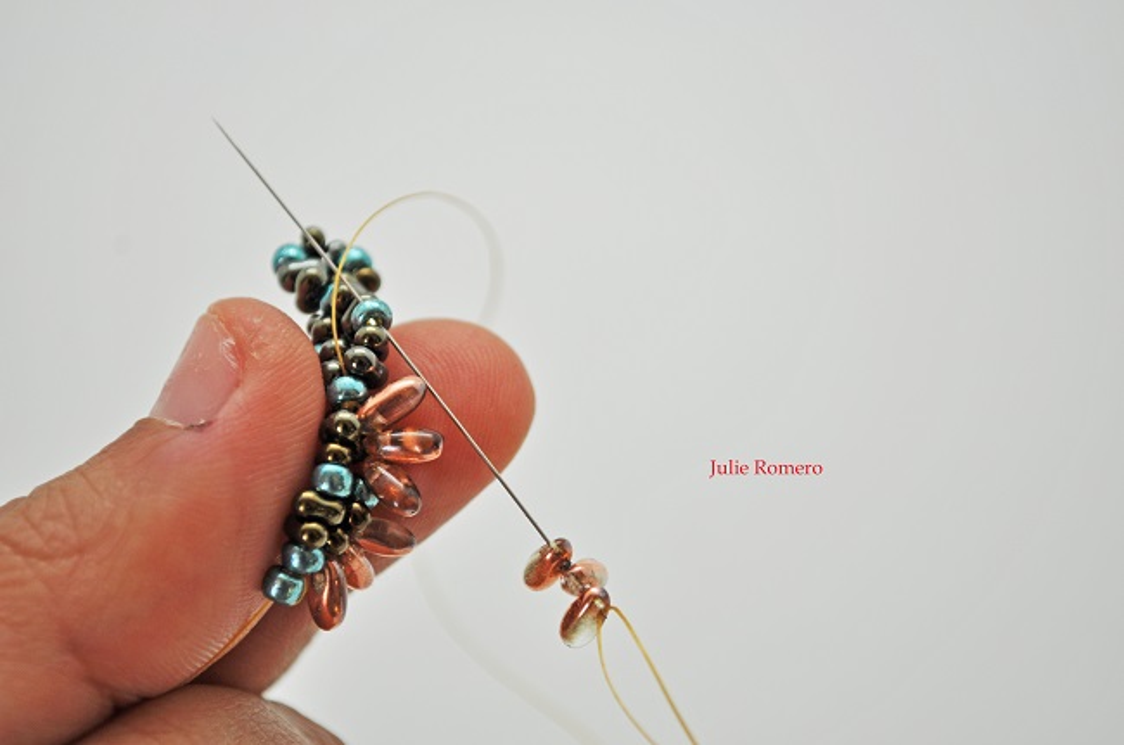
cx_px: 562
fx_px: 2571
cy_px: 372
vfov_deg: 16.5
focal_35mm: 82
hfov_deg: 24.7
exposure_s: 1/125
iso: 200
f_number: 5.6
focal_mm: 55
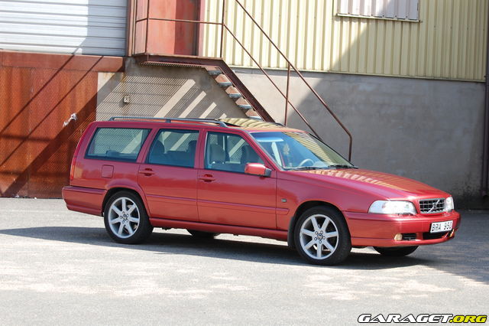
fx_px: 1425
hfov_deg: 19.5
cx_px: 244
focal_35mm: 105
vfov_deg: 13.0
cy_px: 163
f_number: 5.6
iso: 320
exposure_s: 1/500
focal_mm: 70
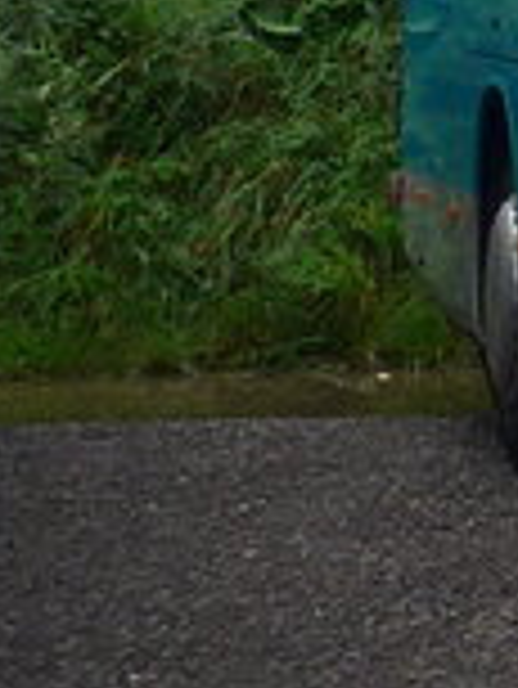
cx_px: 2428
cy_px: -409
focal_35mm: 227
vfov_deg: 8.5
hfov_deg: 5.3
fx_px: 4523
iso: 80
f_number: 2.8
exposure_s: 1/800
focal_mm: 6
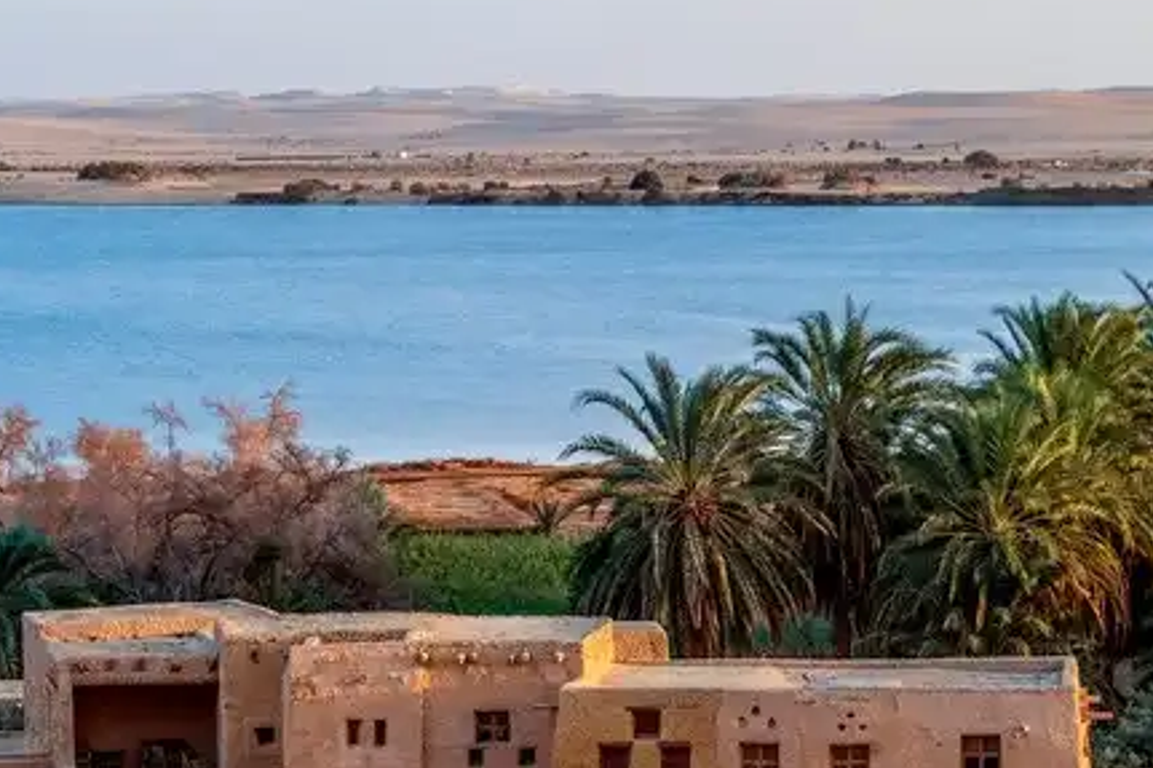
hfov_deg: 13.3
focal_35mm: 154
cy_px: 499
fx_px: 4930
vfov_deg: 8.9
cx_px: 388
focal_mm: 55
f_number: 4.5
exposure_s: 1/140
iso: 200
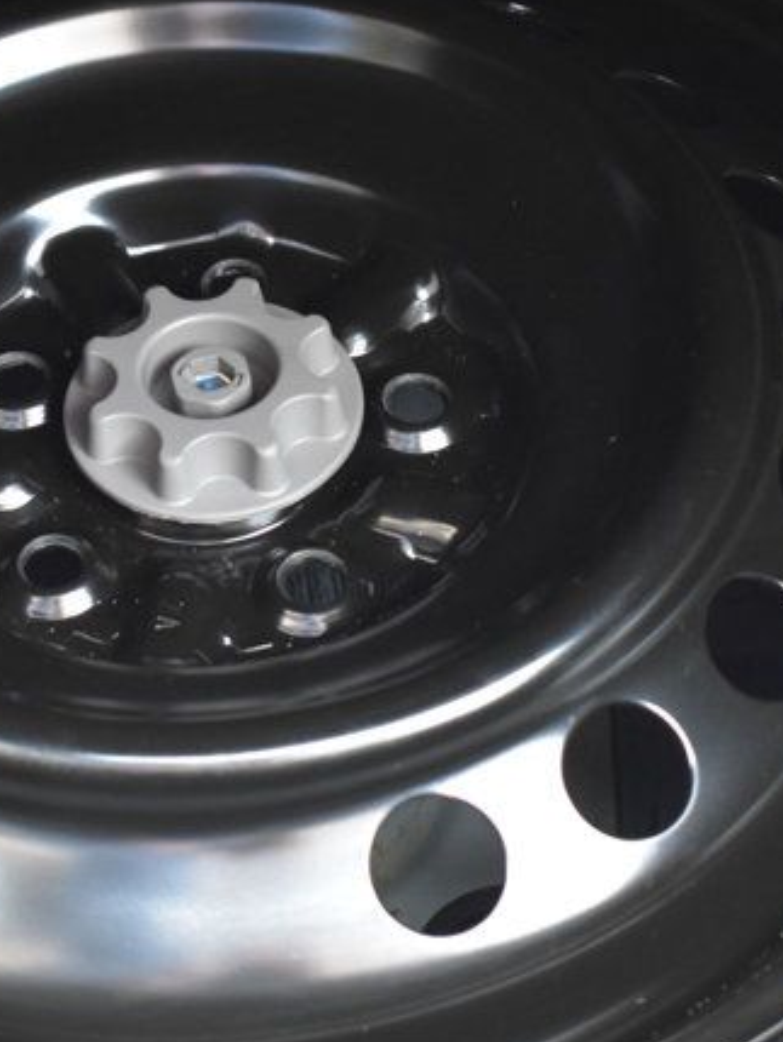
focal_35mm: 103
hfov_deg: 14.4
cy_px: 523
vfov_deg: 19.1
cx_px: 352
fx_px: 3103
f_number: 4.2
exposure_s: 1/6
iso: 1600
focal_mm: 30
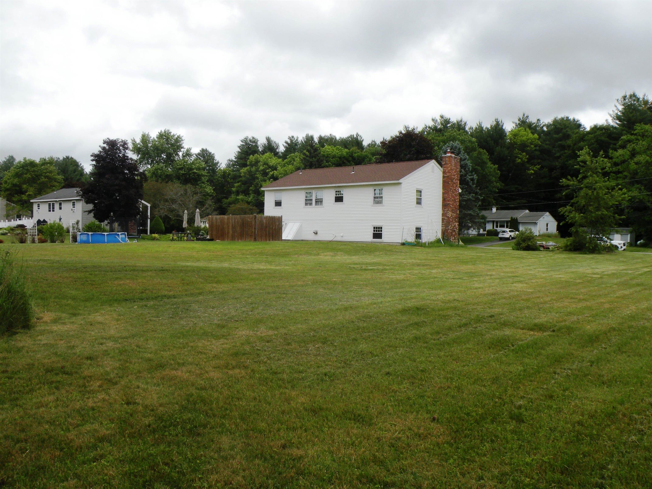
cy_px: 244
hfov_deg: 65.3
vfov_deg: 51.4
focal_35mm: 27
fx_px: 509
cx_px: 326
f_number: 6.3
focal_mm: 4.7
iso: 64
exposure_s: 1/241
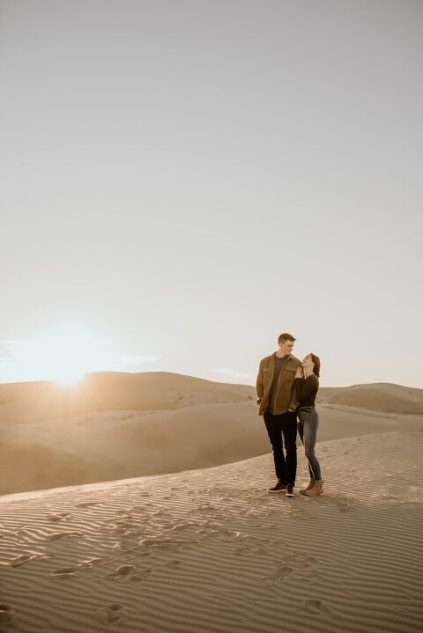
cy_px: 316
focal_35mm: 35
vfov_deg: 54.4
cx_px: 212
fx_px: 616
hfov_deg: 37.9
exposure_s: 1/400
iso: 125
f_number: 2.8
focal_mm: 35
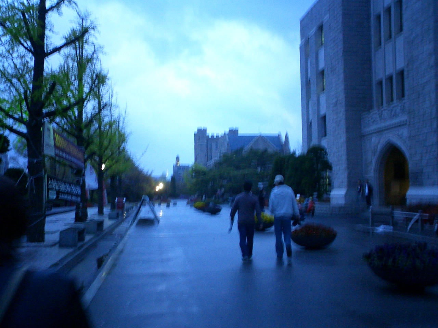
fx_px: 468
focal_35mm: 37
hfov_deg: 50.1
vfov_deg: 38.7
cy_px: 164
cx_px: 219
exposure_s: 1/10
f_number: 3.5
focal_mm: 5.6
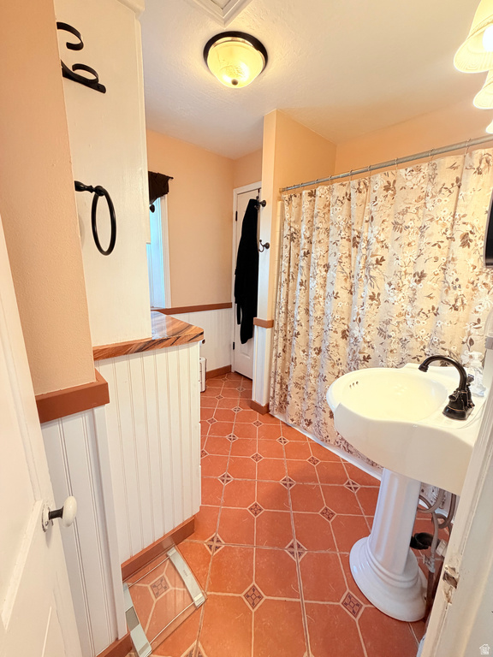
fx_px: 266
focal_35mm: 14
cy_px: 328
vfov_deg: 102.1
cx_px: 246
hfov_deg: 85.7
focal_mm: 2.22
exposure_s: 1/120
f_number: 2.2
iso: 250
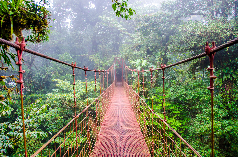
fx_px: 178
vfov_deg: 47.7
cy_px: 78
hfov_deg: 67.5
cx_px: 119
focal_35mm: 27
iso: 320
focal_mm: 18
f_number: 3.5
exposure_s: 1/200
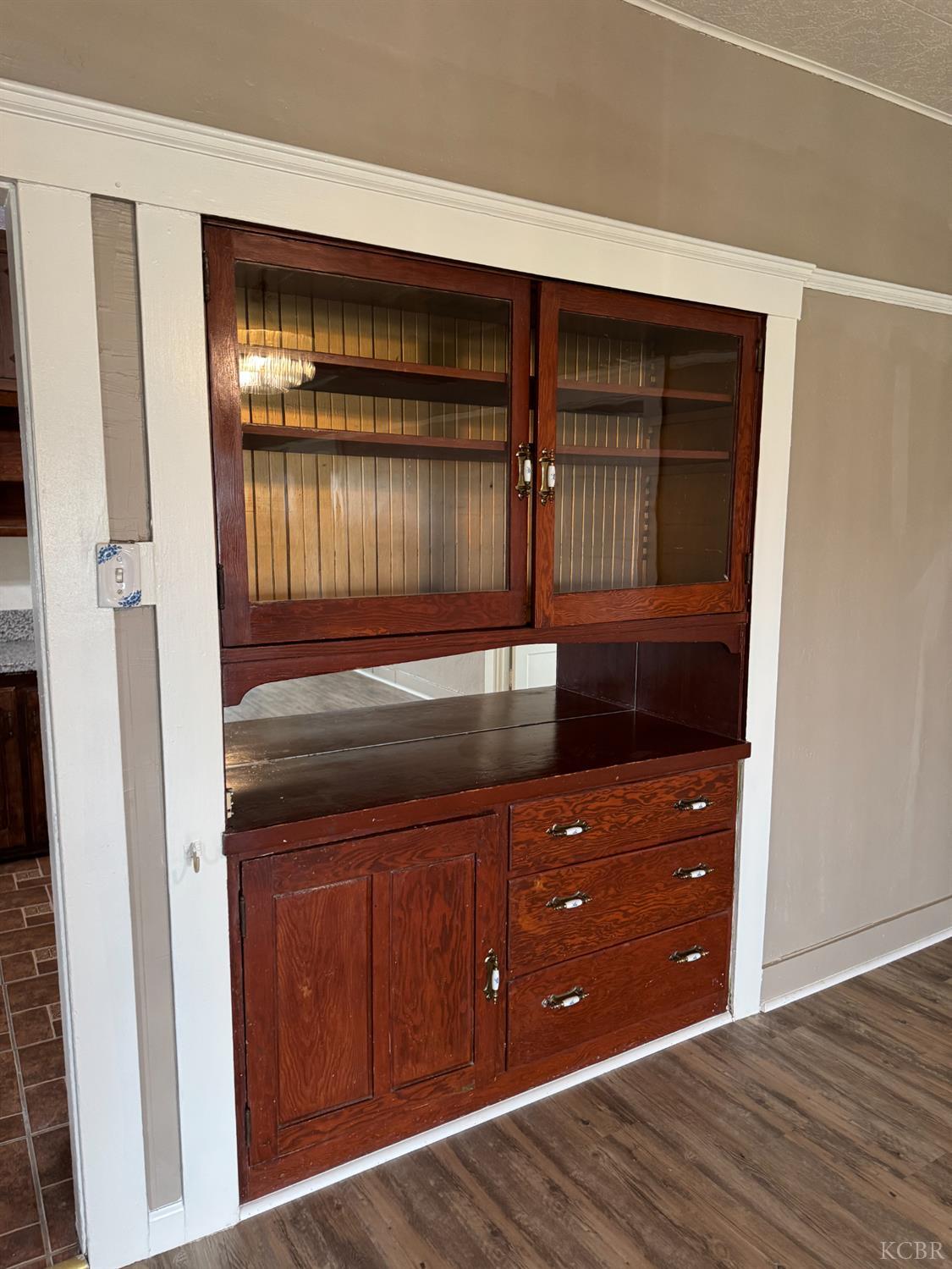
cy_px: 634
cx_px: 476
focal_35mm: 24
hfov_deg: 56.8
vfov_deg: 71.6
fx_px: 880
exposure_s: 1/60
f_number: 1.78
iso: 320
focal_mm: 6.76
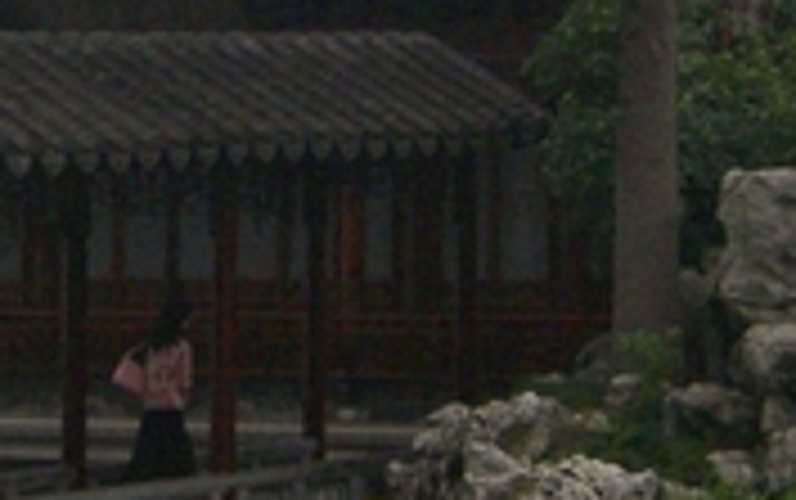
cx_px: 184
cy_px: 248
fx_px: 3431
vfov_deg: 8.3
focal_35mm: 158
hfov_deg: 13.2
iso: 100
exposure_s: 1/125
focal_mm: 9
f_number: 2.9
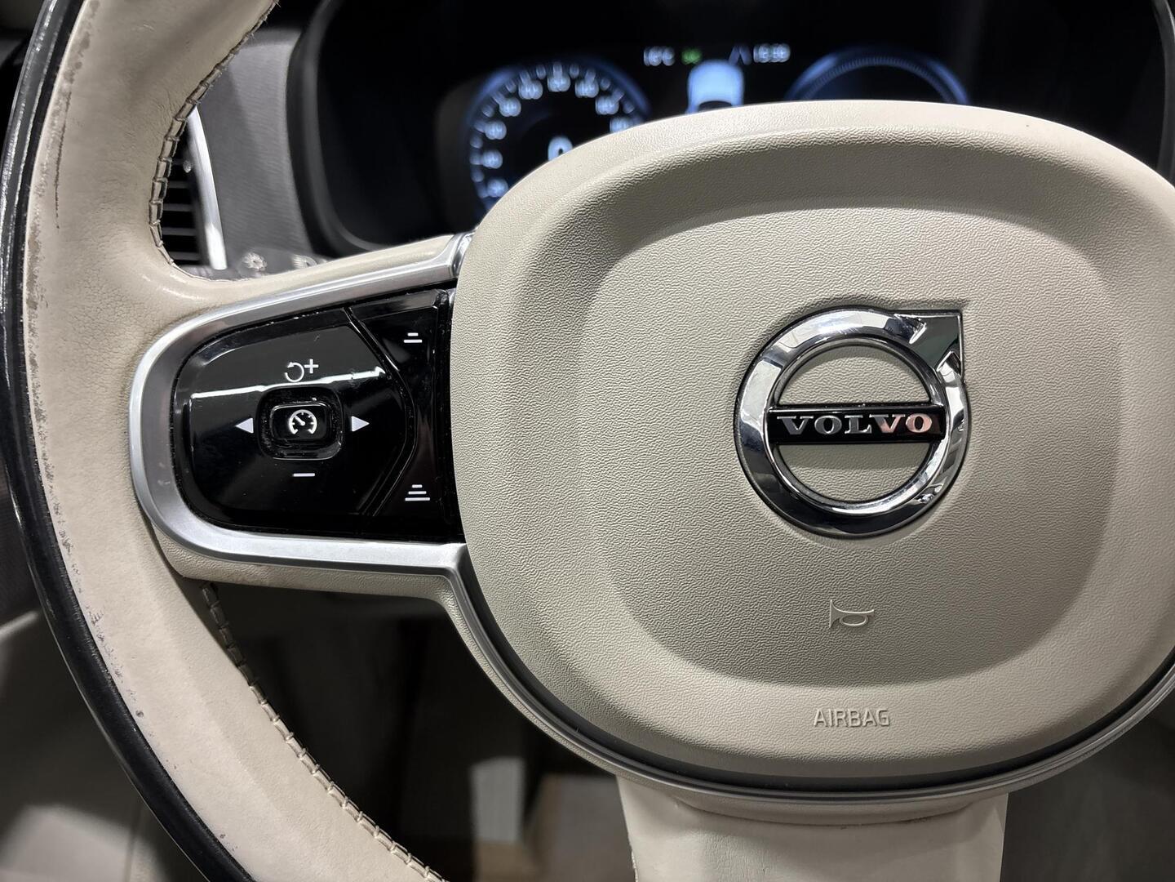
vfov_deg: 53.1
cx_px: 588
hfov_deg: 67.3
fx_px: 883
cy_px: 441
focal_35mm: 26
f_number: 1.6
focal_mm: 5.96
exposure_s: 1/50
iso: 160
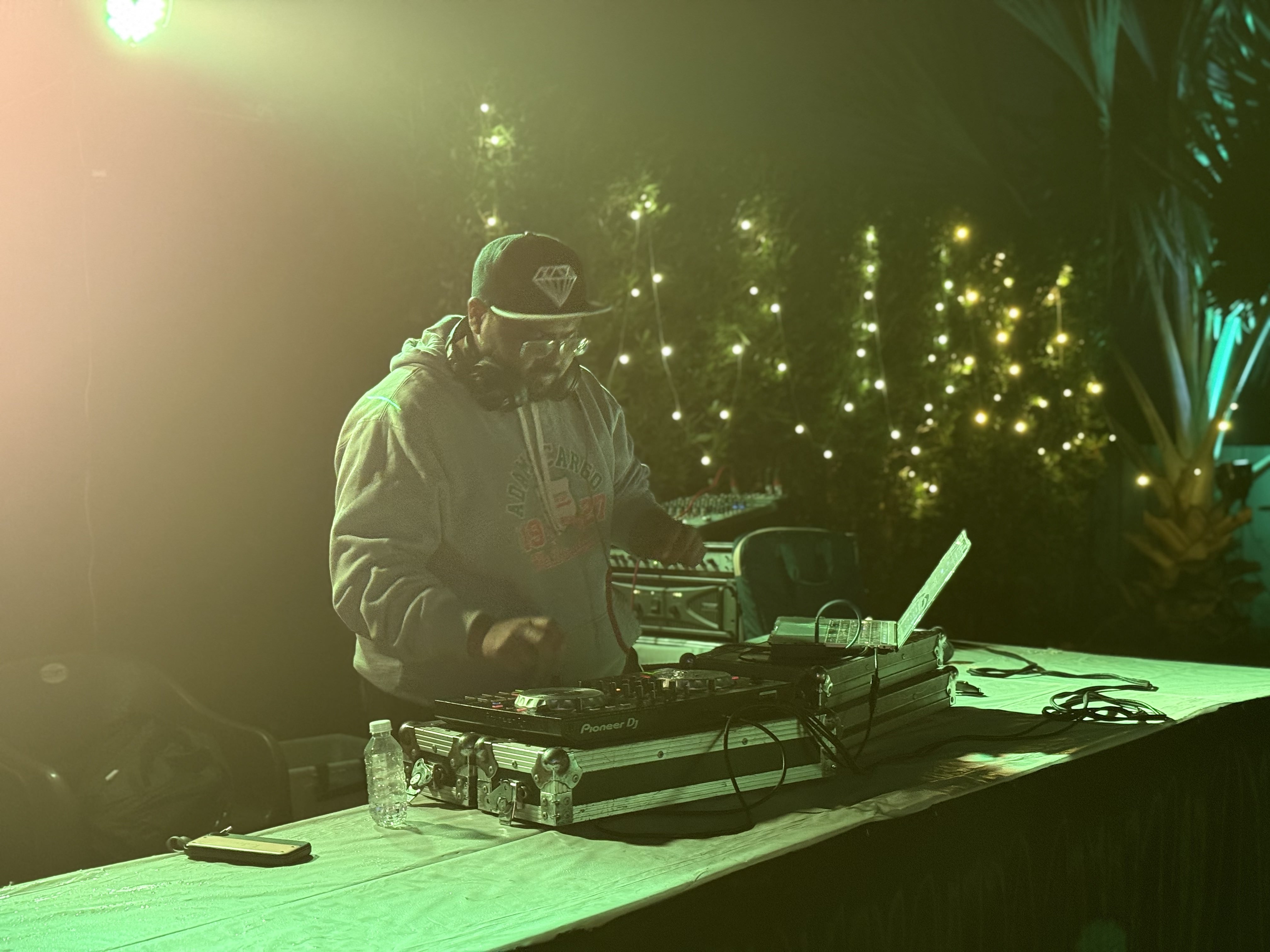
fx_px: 1761
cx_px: 635
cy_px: 476
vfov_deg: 30.3
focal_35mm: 48
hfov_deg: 39.7
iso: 400
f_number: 1.78
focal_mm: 6.76
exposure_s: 1/33
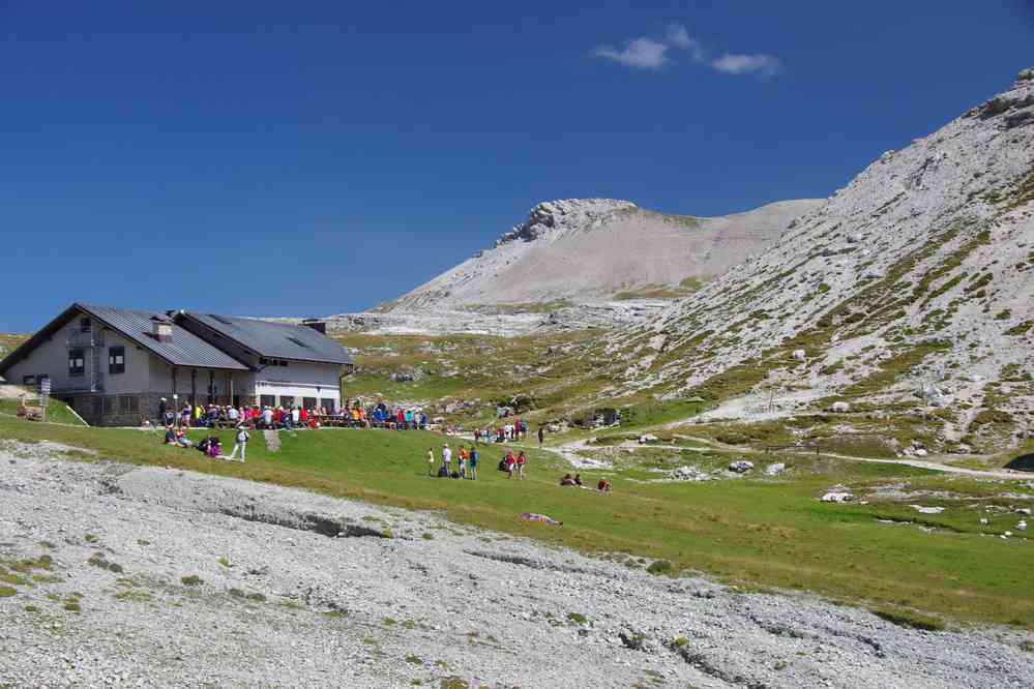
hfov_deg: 37.9
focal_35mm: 52
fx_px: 1508
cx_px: 517
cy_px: 344
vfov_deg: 25.8
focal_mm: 35
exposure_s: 1/100
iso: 200
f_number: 11
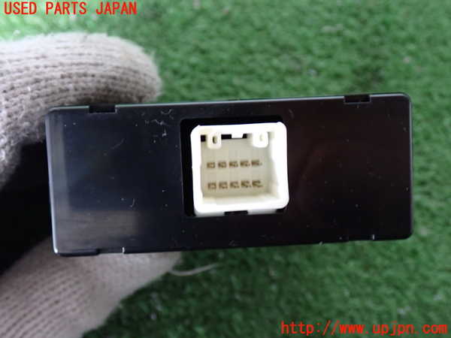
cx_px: 226
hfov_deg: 45.8
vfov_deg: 35.1
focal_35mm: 41
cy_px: 169
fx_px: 534
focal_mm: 7.31
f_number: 2.8
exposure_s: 1/13
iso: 800
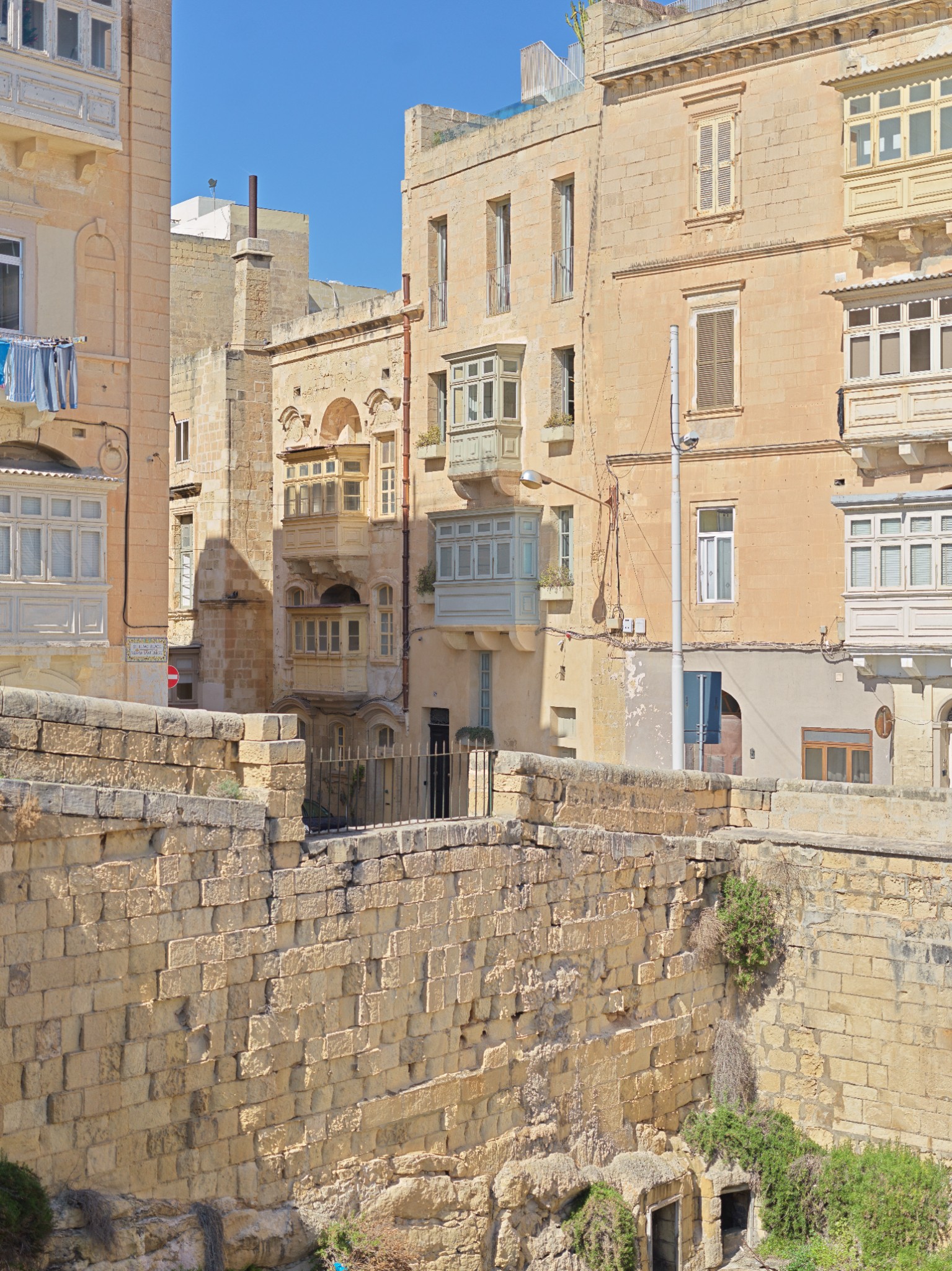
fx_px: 1871
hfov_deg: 28.5
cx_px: 476
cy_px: 636
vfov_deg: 37.5
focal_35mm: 51
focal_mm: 65
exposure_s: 1/2000
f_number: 2.8
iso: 400
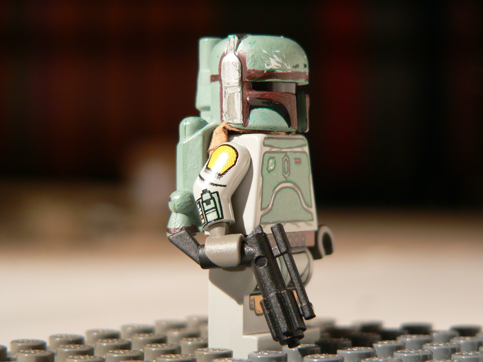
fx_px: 1493
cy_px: 181
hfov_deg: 18.4
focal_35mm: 107
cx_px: 242
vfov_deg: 13.8
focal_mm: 17.9
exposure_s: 1
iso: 100
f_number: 2.8
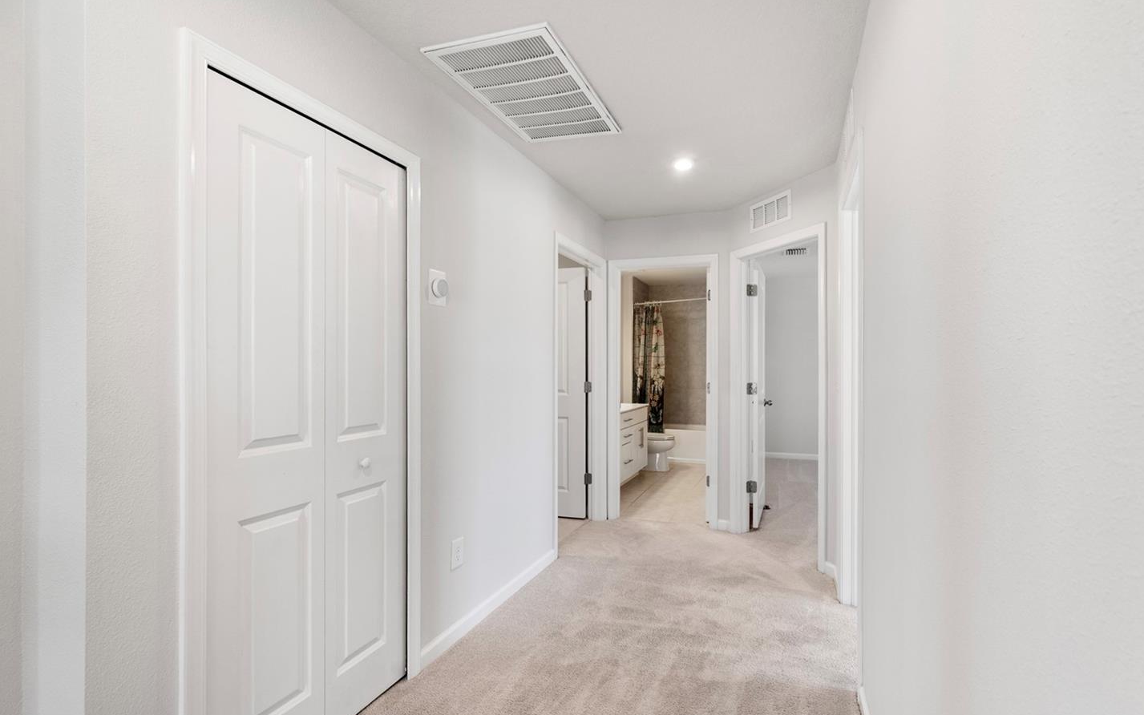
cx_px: 629
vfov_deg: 71.2
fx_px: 499
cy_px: 372
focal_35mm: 16
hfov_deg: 97.5
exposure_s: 1/25
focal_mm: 14
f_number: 6.3
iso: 250
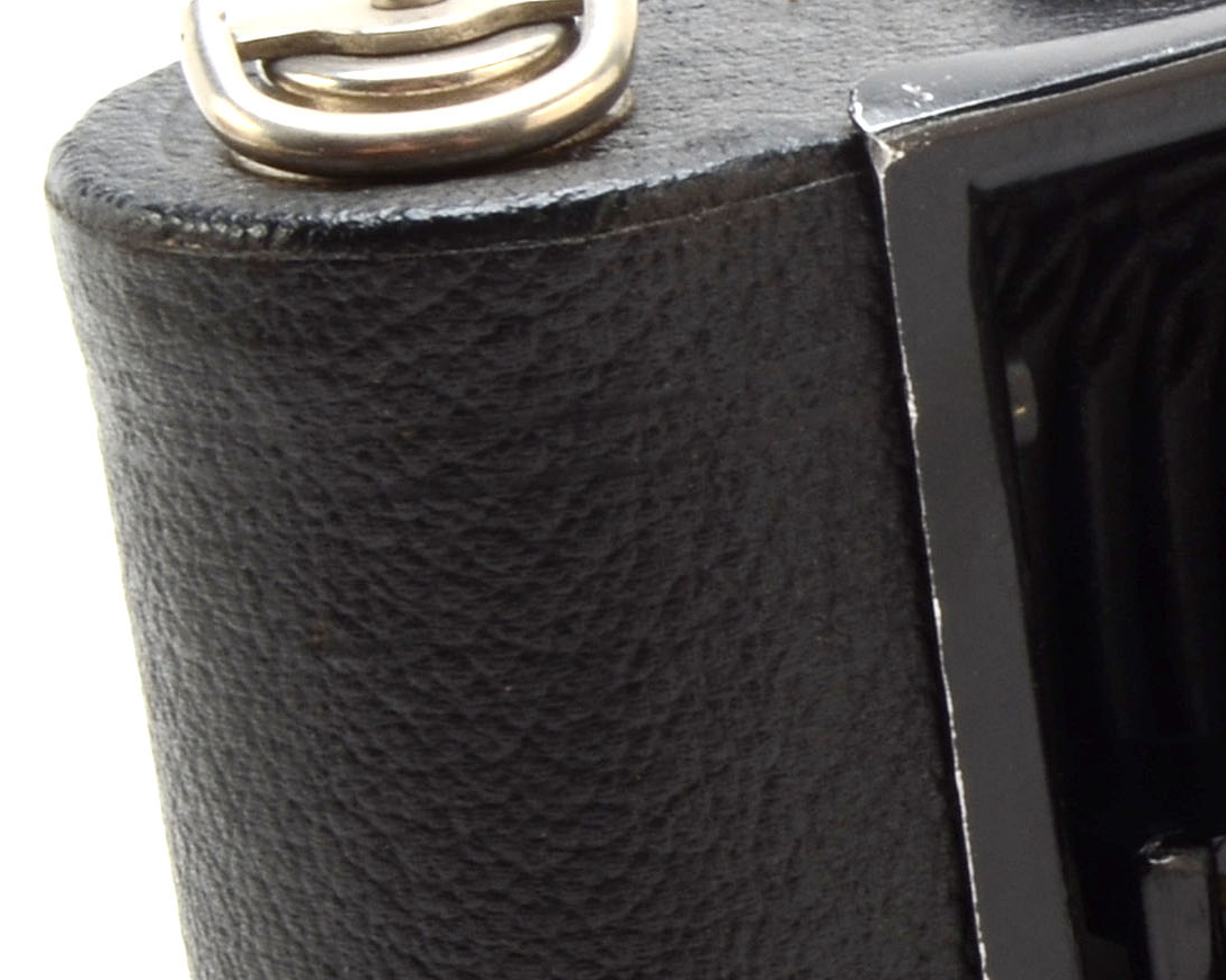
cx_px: 2728
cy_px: 683
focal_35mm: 197
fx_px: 7152
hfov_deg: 9.0
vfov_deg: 7.8
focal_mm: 31
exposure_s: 1/160
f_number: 20
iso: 100
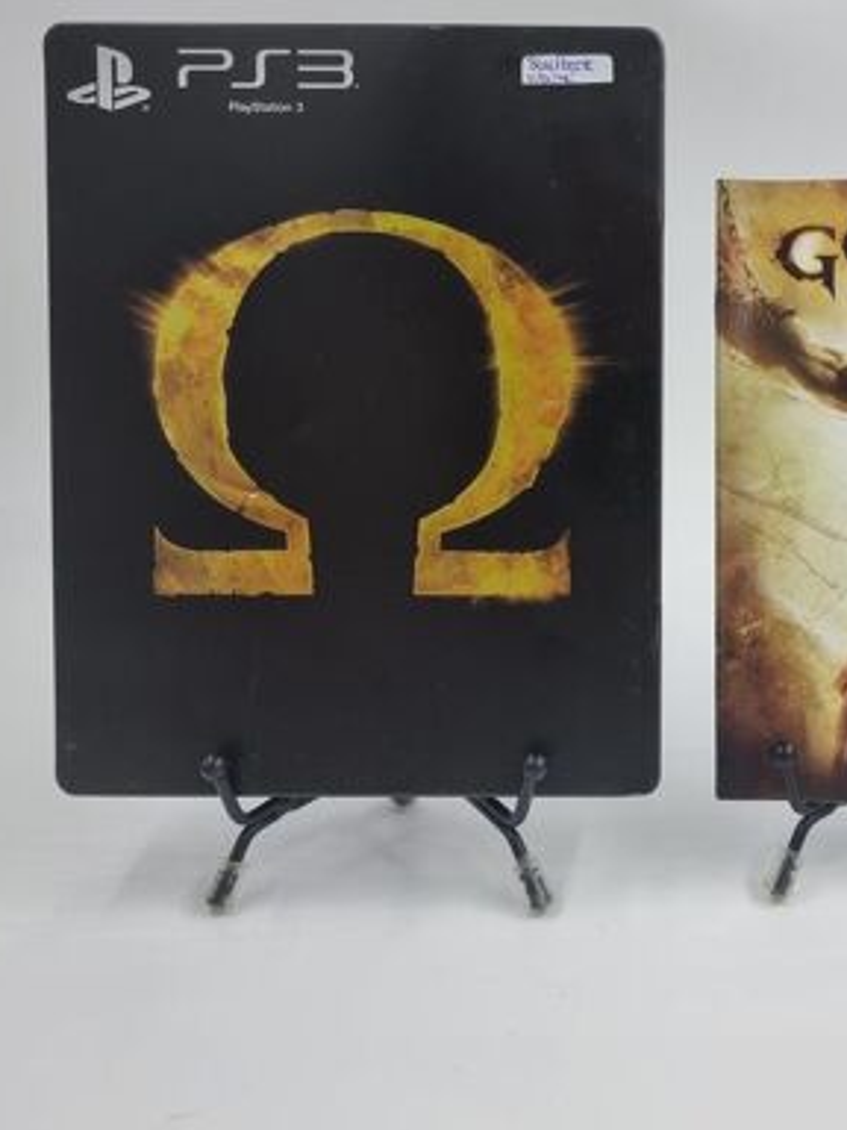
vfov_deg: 46.7
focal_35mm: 40
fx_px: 1305
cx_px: 665
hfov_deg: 34.9
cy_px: 494
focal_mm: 6.7
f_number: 1.8
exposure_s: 1/120
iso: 50
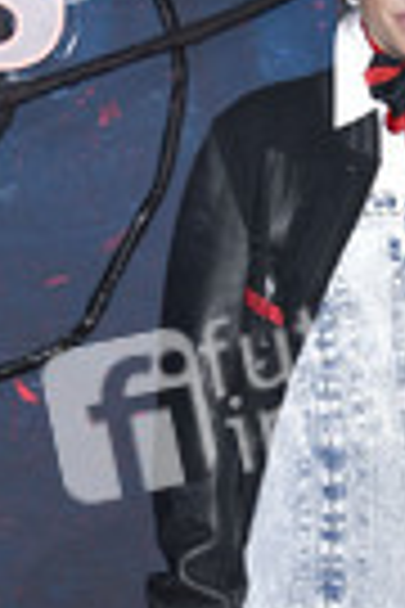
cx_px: 405
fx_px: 3392
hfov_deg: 6.8
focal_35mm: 201
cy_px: 622
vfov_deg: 10.1
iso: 500
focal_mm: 68
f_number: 5.6
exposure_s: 1/200
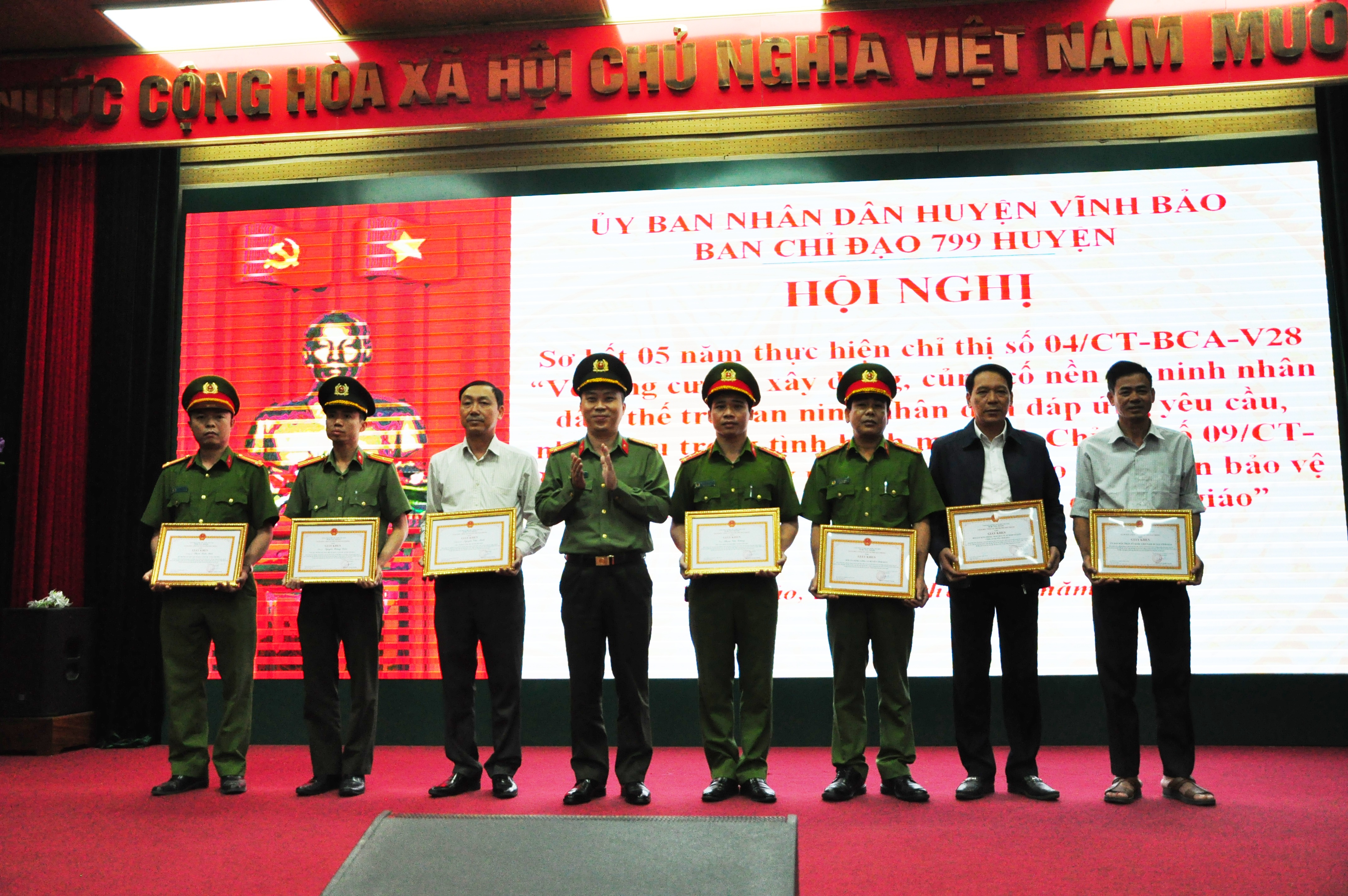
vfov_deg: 39.9
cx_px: 674
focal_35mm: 33
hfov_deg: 57.3
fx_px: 1234
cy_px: 448
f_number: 4
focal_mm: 22
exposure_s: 1/200
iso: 1600
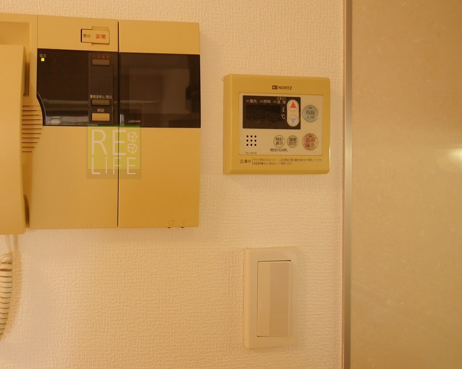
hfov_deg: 63.9
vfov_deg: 56.4
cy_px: 152
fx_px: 342
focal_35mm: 25
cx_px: 114
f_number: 4
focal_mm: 8
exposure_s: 1/60
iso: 500
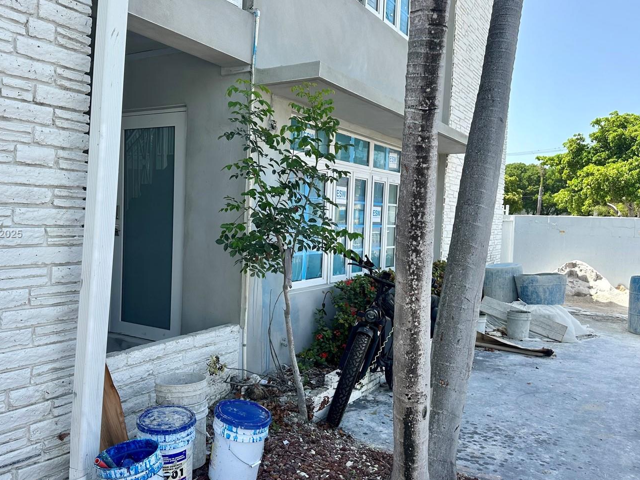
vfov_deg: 46.8
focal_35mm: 30
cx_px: 262
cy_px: 234
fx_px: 555
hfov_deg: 59.6
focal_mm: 6.86
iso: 80
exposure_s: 1/1949
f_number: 1.78
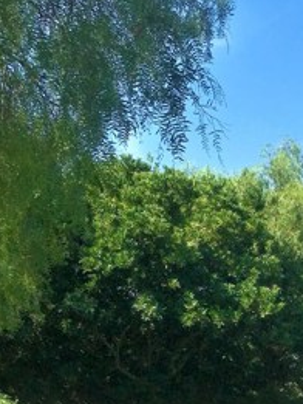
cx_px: 266
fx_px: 828
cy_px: 460
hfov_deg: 20.4
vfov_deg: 25.2
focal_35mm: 71
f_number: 2.2
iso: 25
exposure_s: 1/2849
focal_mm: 4.15
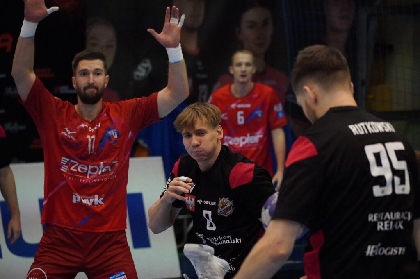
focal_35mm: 297
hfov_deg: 6.9
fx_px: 3462
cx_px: 210
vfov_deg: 4.6
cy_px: 140
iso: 8000
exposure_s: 1/1000
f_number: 5.6
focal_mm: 198
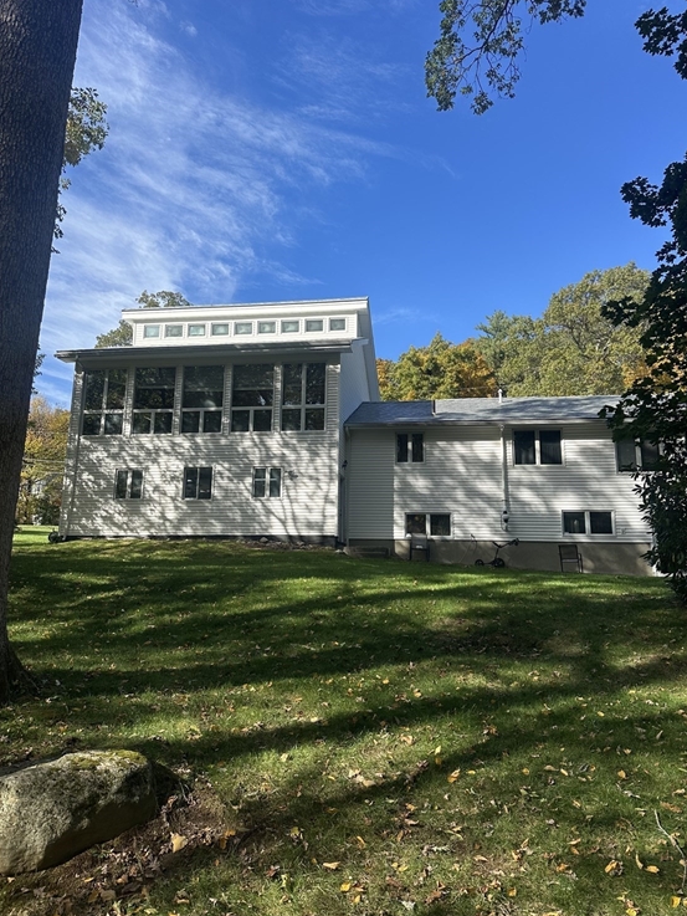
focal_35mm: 25
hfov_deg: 54.9
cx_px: 350
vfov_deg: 69.4
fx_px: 661
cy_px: 440
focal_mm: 6.86
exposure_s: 1/1988
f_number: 1.78
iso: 80
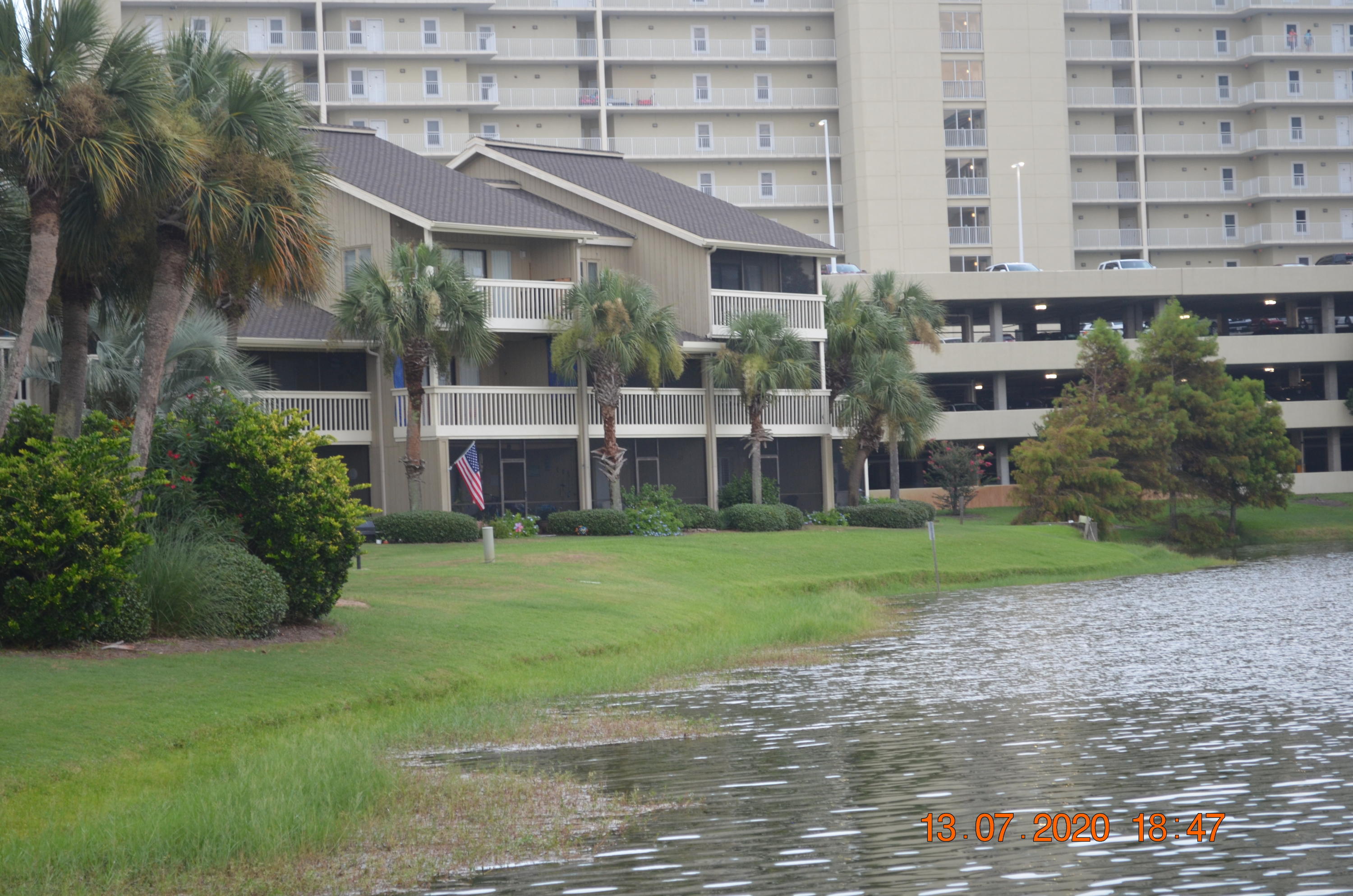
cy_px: 448
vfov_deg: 16.5
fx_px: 3094
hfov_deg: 24.7
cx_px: 676
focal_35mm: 82
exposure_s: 1/60
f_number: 5.6
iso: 450
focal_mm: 55
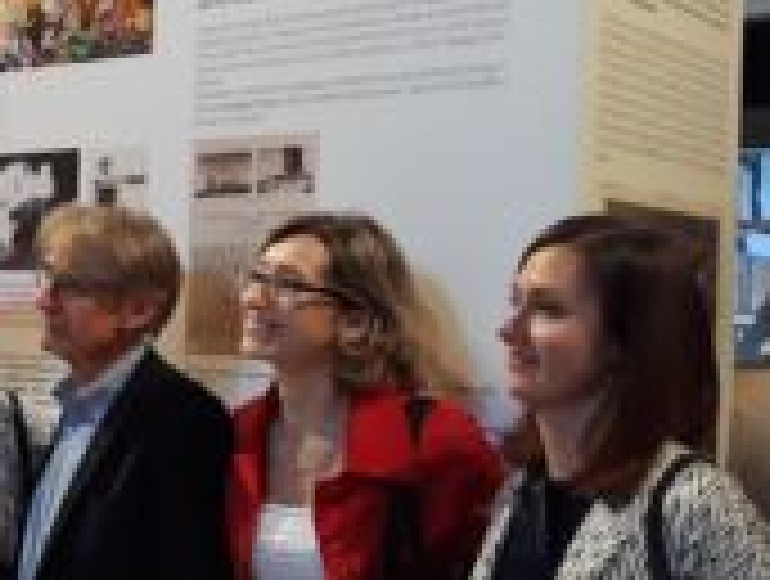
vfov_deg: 23.4
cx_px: 72
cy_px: 301
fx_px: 1404
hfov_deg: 29.4
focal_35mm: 63
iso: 200
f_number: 1.7
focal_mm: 3.71
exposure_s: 1/50
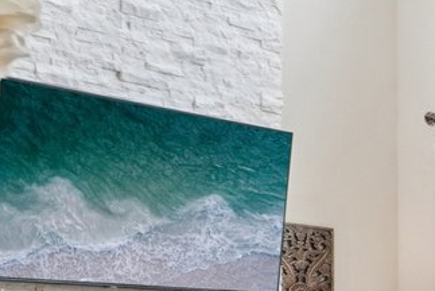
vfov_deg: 14.0
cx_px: 1262
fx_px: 1149
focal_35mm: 95
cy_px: 354
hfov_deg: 11.9
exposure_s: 1/6
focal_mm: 10
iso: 400
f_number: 8
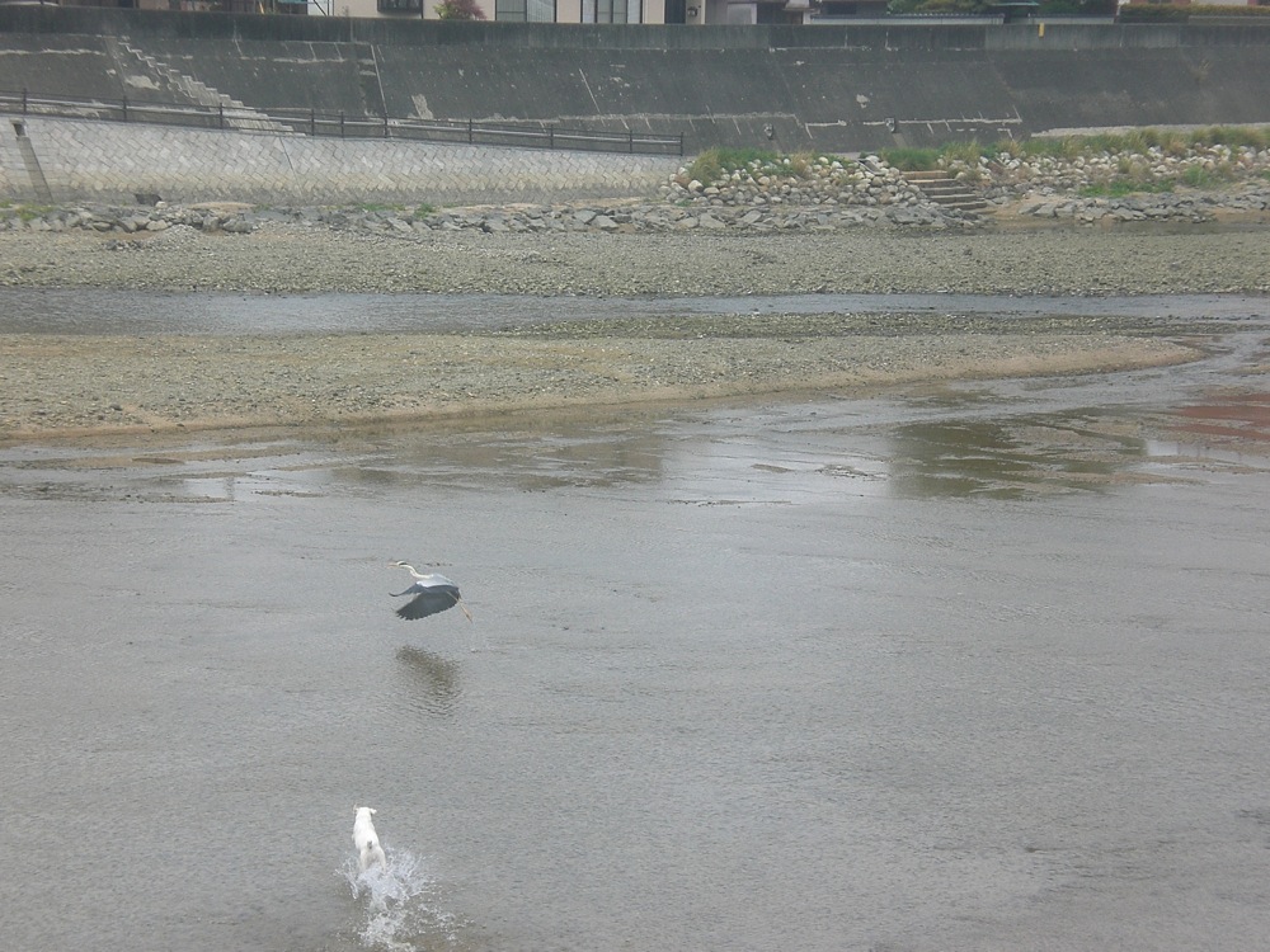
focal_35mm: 100
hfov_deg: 19.6
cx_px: 635
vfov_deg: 14.8
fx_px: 3669
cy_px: 476
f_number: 5.4
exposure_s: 1/200
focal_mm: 16.51
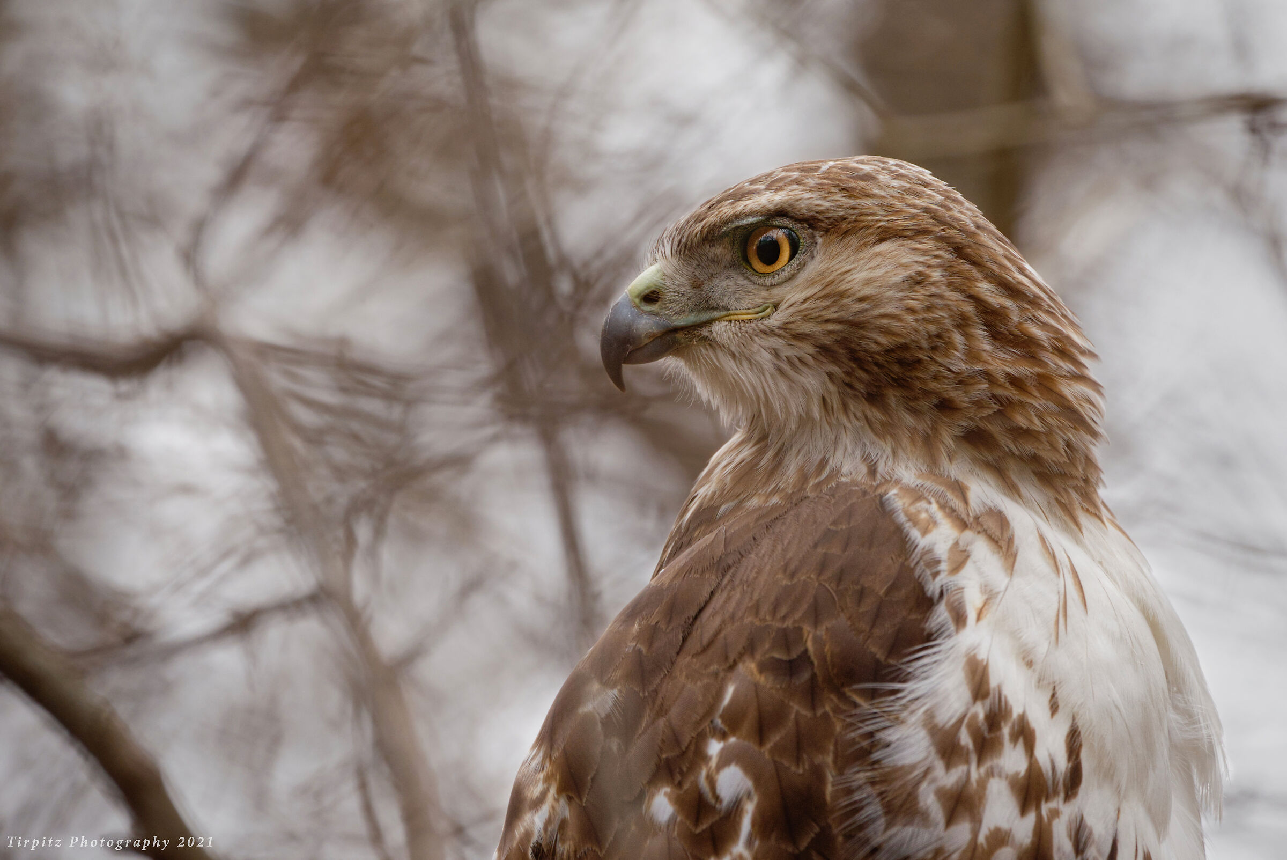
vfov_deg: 3.4
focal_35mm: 400
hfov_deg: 5.2
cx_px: 644
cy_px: 430
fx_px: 14307
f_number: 5.6
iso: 640
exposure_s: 1/500
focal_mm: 400
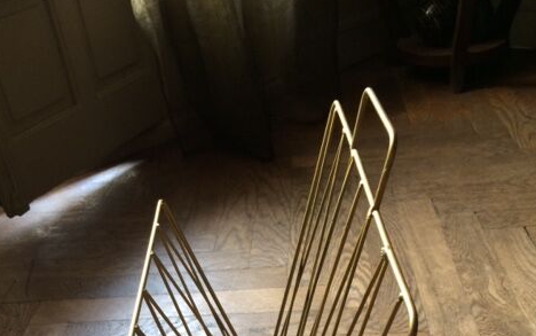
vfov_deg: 28.1
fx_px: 614
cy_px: 359
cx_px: 269
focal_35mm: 42
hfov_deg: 47.2
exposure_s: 1/33
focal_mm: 4.15
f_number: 2.2
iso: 100
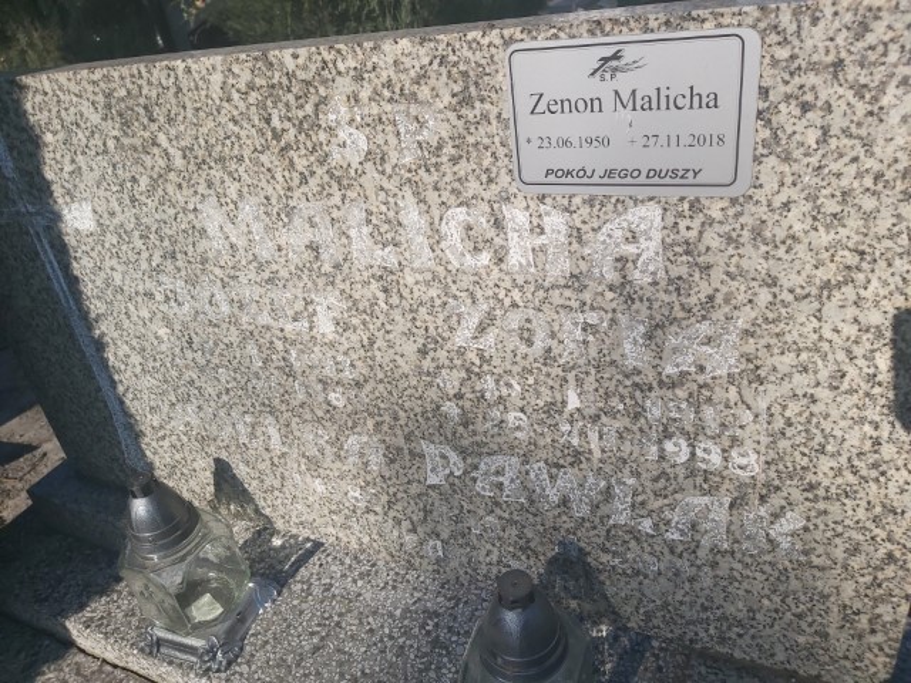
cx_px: 456
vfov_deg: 53.1
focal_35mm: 26
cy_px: 342
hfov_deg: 67.3
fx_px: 684
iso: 64
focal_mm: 3.92
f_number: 1.7
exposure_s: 1/2877
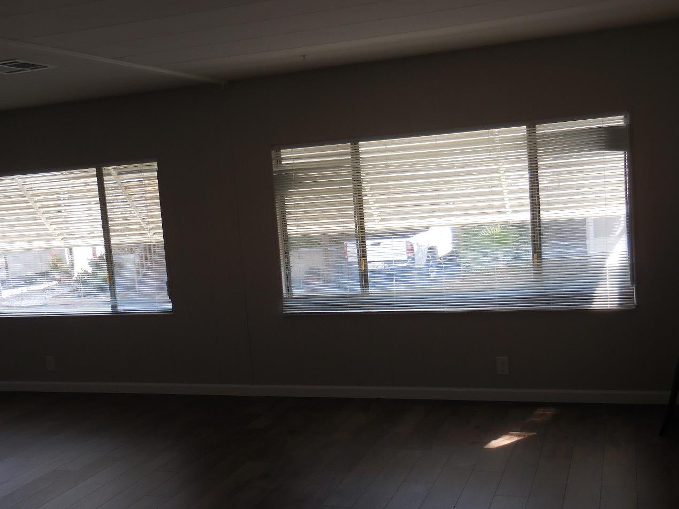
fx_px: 765
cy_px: 282
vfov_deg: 36.8
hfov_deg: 47.8
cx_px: 299
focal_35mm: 39
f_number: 3.7
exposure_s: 1/100
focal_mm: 5.9
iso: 125
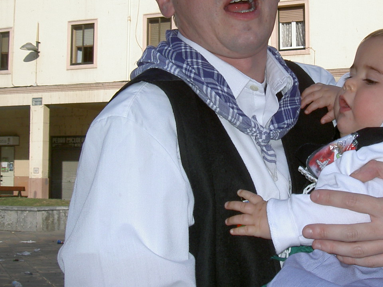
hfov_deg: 29.6
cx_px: 262
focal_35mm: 65
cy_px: 71
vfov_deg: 22.4
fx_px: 719
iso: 100
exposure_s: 1/588
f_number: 4.7
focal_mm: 8
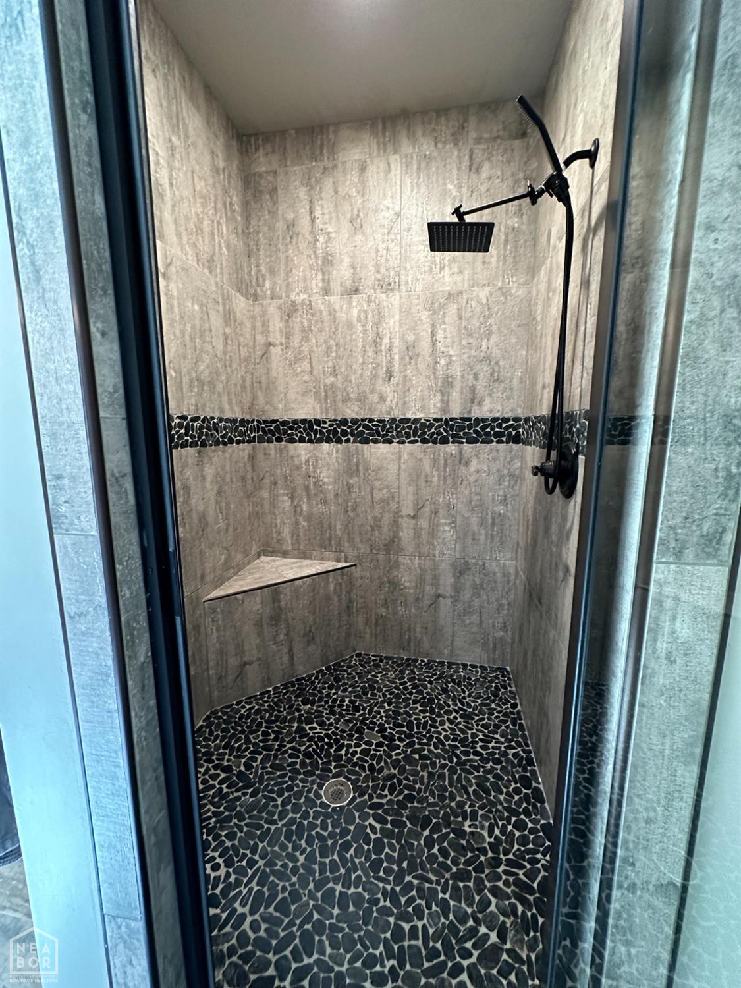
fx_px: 400
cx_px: 370
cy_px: 494
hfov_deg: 85.7
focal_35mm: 14
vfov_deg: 102.1
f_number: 2.2
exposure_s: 1/60
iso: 640
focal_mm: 2.22
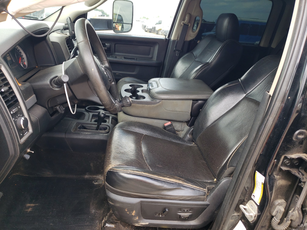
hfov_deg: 67.3
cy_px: 115
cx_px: 154
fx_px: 231
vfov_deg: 53.1
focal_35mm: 26
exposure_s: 1/172
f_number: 1.5
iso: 50
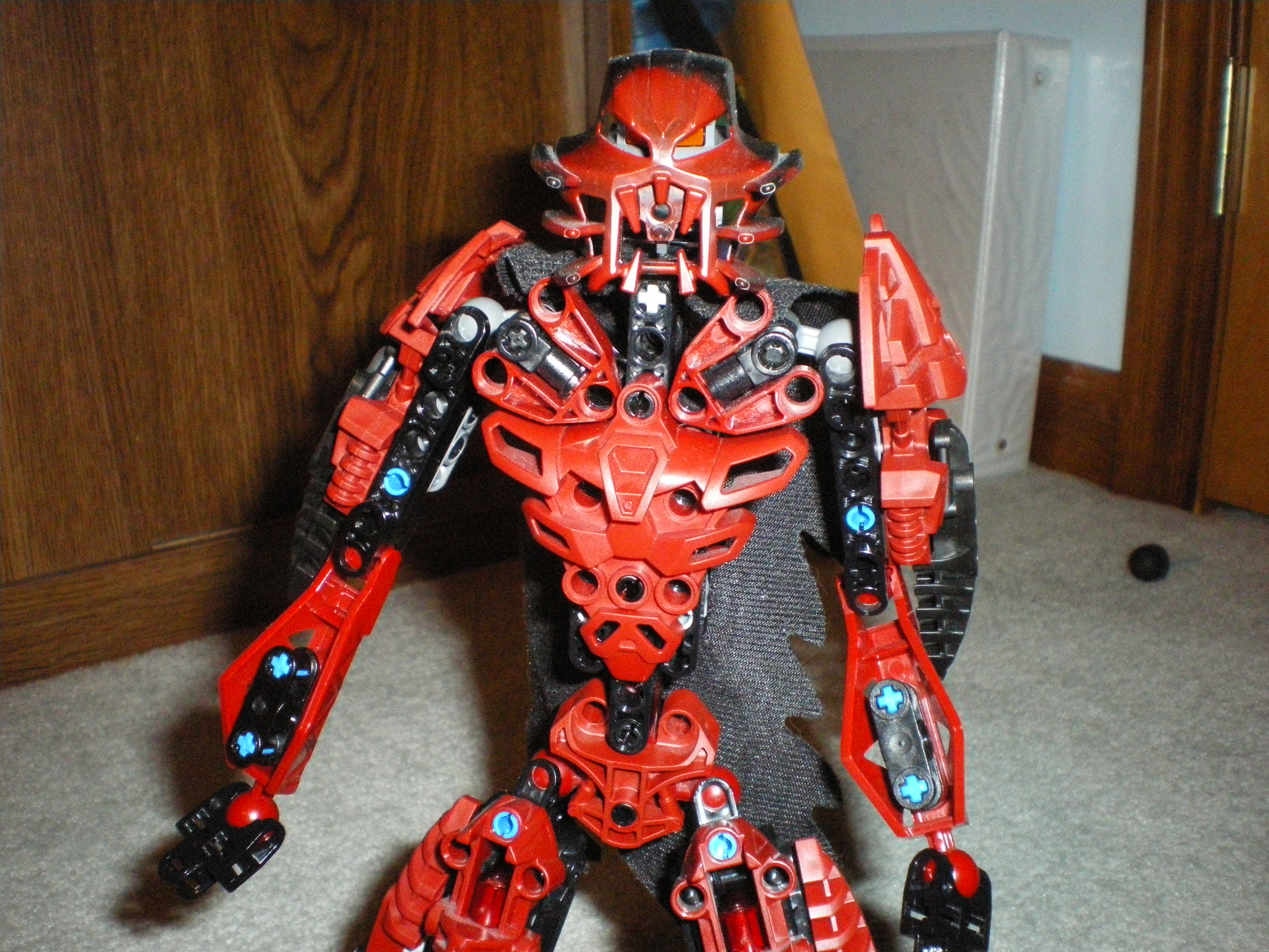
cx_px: 634
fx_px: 1320
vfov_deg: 39.7
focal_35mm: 36
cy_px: 476
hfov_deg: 51.4
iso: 800
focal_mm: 6.3
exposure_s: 1/50
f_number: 4.6
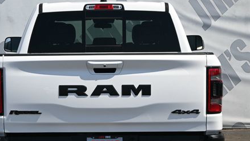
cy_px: 93
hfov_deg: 19.8
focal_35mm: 108
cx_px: 104
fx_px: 715
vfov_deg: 11.3
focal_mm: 47
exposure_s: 1/250
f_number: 6
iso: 100
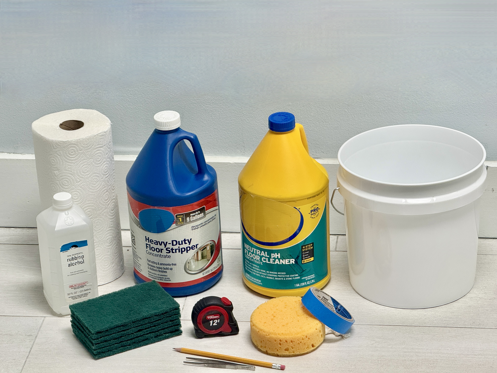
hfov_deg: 16.4
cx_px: 248
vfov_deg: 12.3
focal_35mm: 120
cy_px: 186
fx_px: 1723
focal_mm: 15.66
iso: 125
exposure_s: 1/60
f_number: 2.8
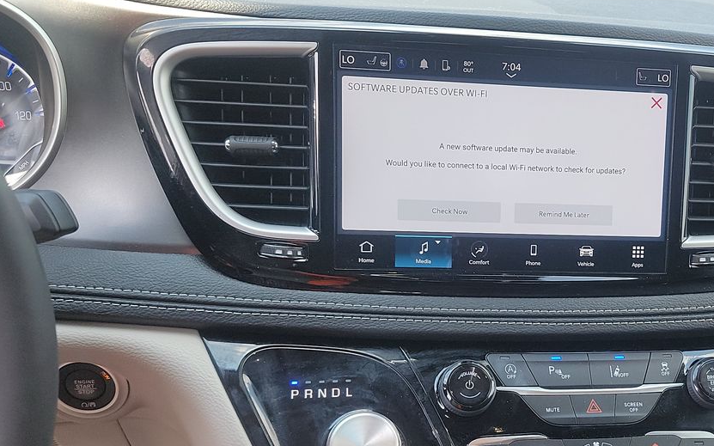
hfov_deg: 39.4
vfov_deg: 26.1
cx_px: 576
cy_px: 315
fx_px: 953
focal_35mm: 49
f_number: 1.8
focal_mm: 6.7
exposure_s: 1/119
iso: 84
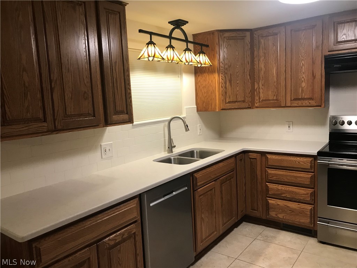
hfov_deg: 63.4
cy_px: 134
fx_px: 289
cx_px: 178
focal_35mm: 28
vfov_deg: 49.7
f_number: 1.8
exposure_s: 1/24
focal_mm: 3.99
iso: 40
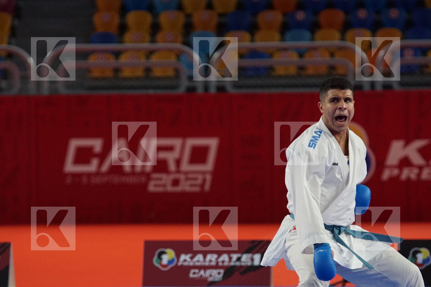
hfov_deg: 9.1
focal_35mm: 225
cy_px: 144
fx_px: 2694
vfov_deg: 6.1
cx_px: 216
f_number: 2.8
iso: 3200
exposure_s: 1/2000
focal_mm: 150
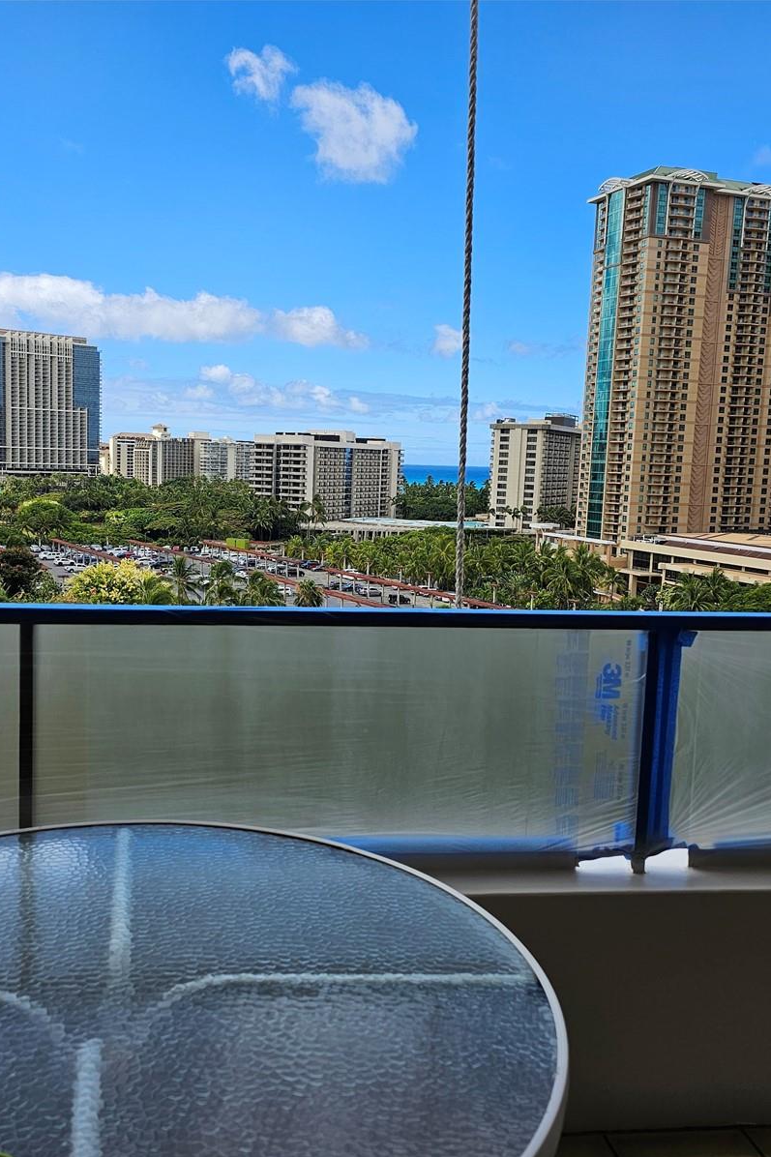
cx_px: 331
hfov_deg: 41.0
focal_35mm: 32
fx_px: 1028
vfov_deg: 58.7
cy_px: 579
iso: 20
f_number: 1.7
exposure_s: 1/1090
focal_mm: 6.3
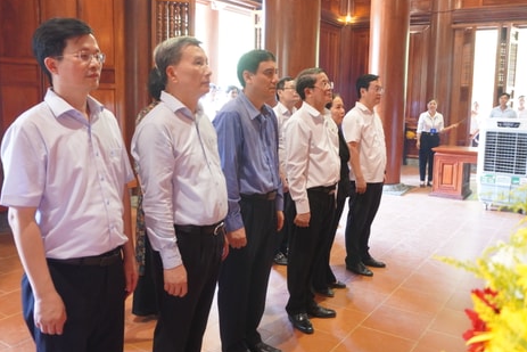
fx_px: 410
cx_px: 289
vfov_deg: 46.4
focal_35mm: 28
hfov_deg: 65.3
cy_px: 161
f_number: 3.5
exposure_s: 1/30
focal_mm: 16
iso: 2000
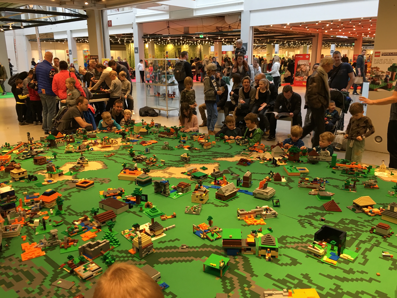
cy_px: 149
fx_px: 333
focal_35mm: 29
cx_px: 198
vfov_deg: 48.2
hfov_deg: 61.7
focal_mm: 4.15
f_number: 2.2
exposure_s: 1/17
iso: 50
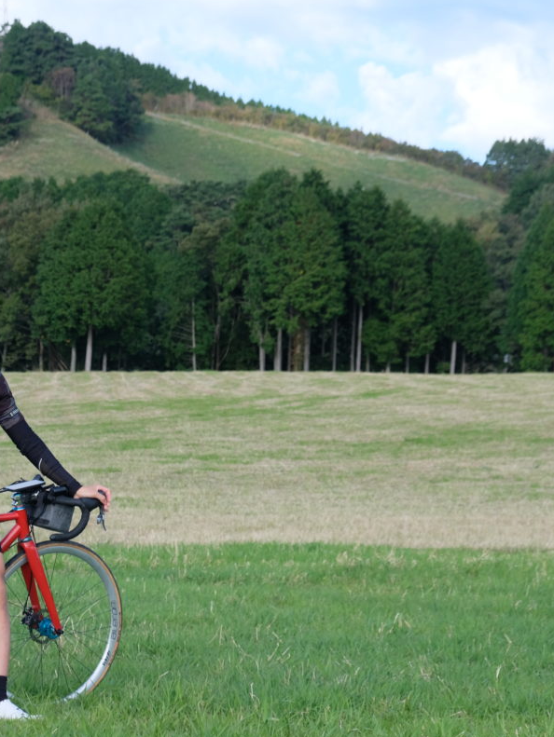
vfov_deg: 16.3
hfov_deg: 12.2
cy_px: 369
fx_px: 2580
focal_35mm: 121
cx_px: 92
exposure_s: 1/400
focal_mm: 55
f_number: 5.6
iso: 400
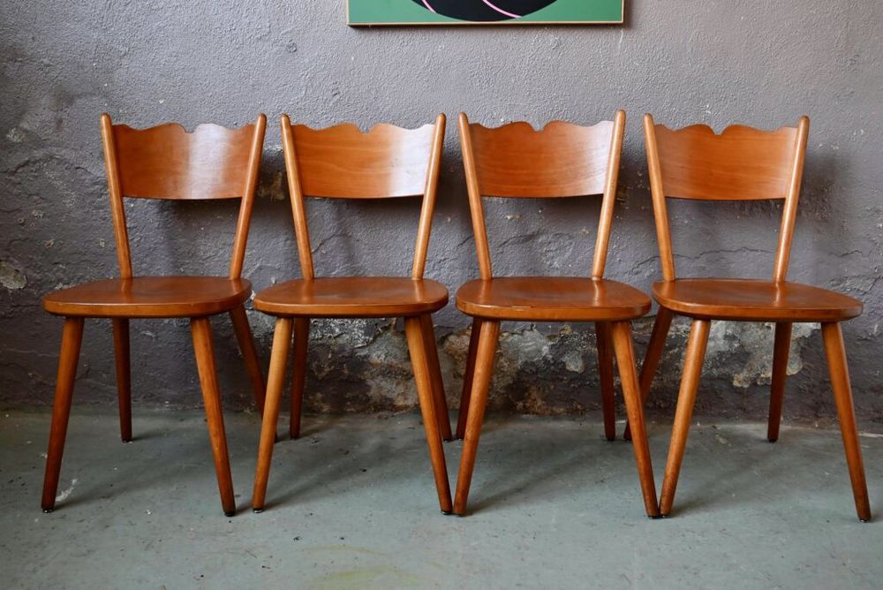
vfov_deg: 38.4
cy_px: 295
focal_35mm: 34
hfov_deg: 55.1
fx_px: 847
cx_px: 442
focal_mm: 34.5
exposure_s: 1/40
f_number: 4
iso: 640
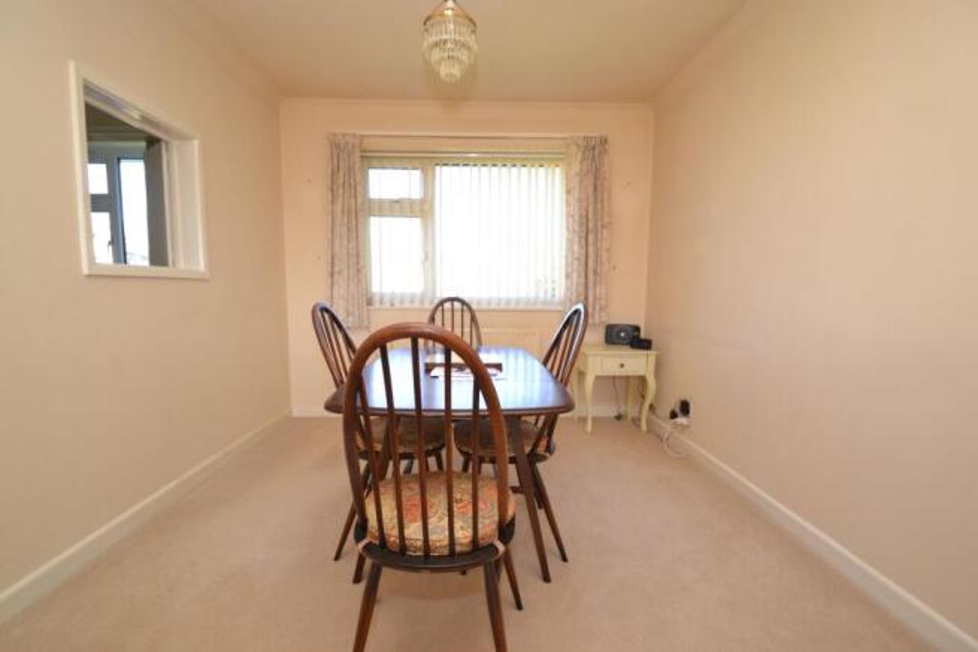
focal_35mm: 15
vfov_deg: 77.4
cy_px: 326
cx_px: 489
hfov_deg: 100.4
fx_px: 408
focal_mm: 10
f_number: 5
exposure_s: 1/100
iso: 400
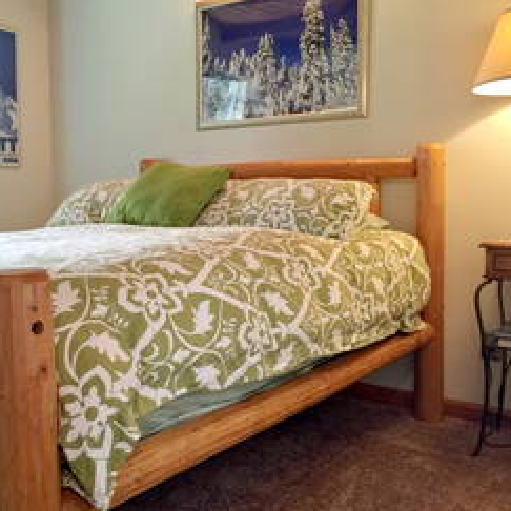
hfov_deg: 43.6
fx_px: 635
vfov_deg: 43.9
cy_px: 248
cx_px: 204
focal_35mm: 38
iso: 32
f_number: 2.2
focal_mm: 4.15
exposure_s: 1/15
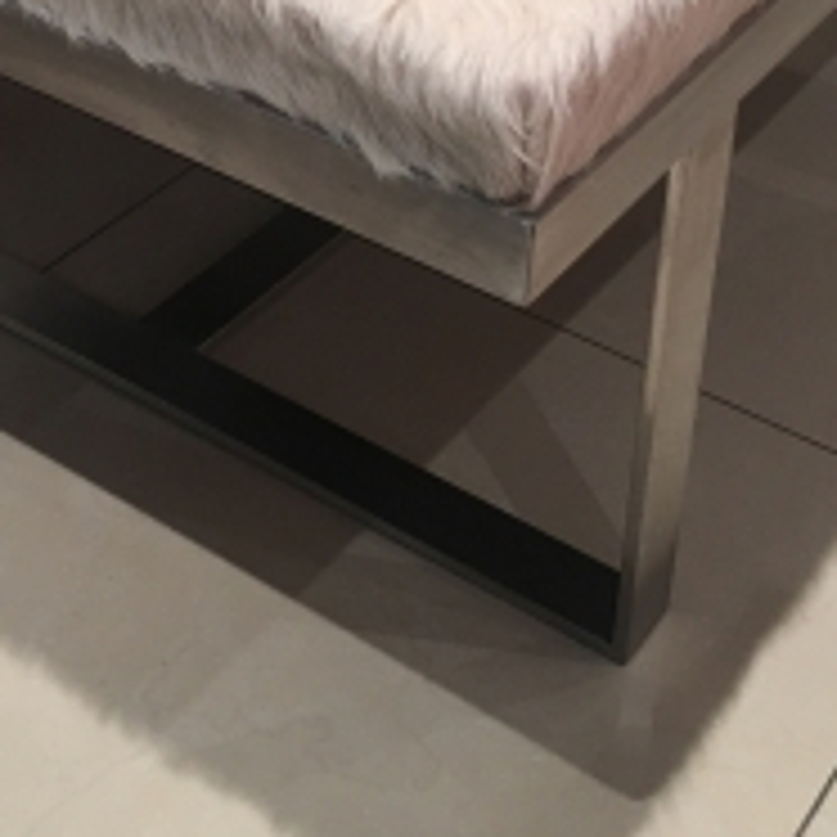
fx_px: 1888
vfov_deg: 24.1
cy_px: 32
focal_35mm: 69
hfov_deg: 25.0
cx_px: 344
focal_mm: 4.15
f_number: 2.2
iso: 50
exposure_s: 1/33
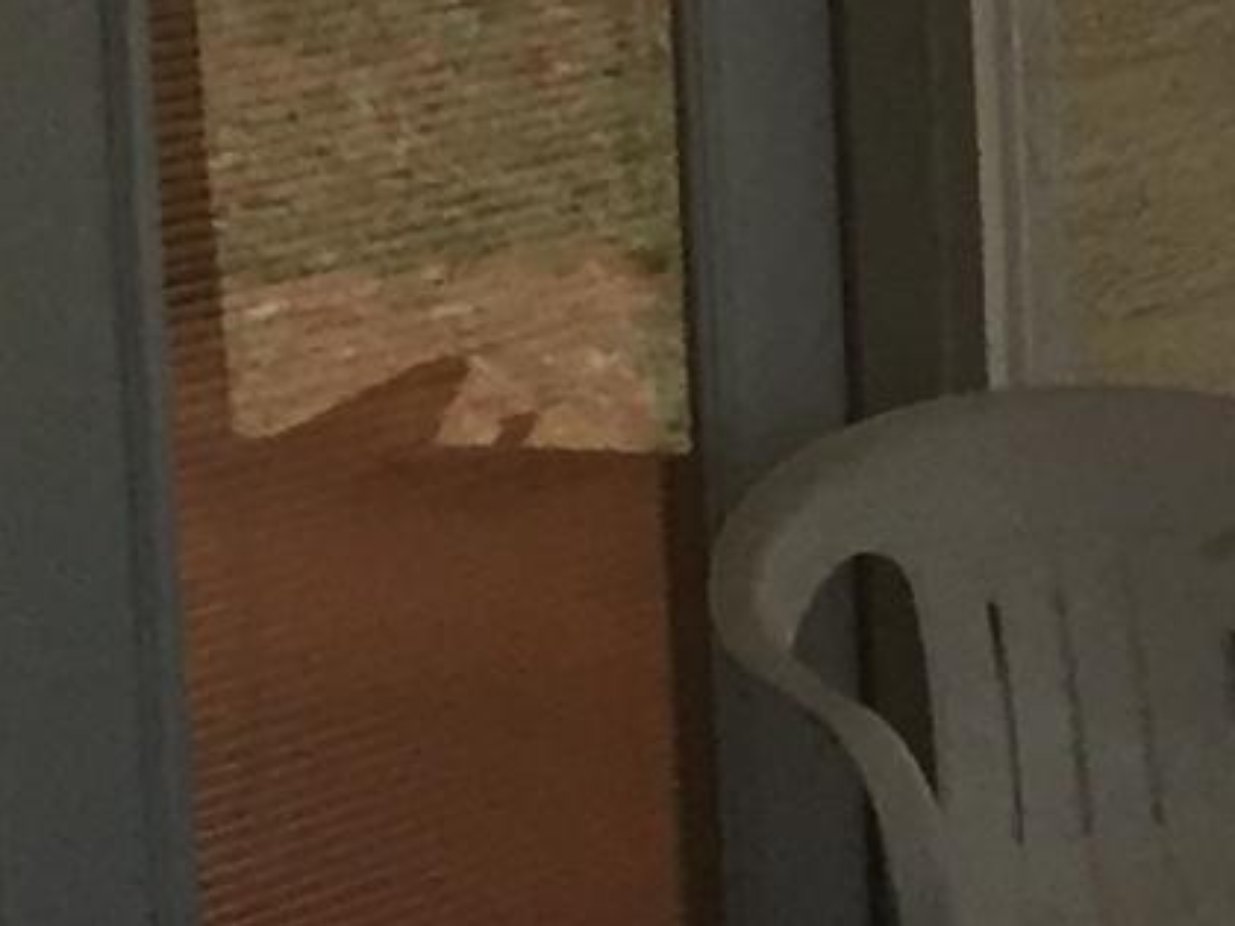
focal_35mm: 207
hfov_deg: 8.8
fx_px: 7385
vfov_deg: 7.2
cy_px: 147
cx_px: 2785
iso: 50
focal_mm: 4.15
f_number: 2.2
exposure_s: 1/30
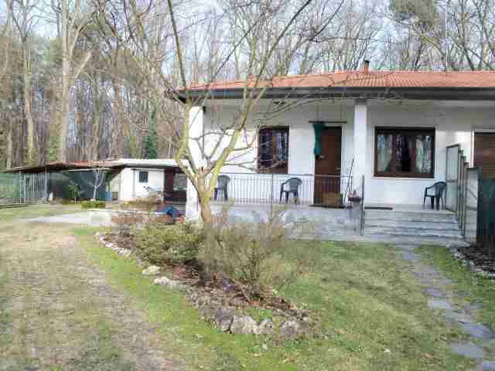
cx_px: 248
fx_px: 500
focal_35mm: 35
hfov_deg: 52.6
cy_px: 186
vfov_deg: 40.7
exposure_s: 1/200
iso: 80
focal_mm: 6.3
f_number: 3
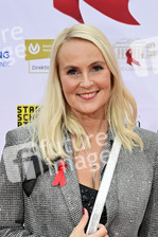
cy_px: 211
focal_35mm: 98
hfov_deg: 13.9
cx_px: 88
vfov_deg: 20.4
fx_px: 646
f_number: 8
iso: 800
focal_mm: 55
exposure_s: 1/200
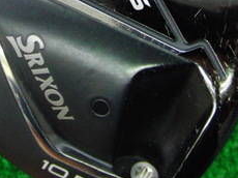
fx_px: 707
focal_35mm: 103
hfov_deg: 19.0
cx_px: 81
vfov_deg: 13.7
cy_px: -60
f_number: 3.6
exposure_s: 1/40
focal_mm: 6.42
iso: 400
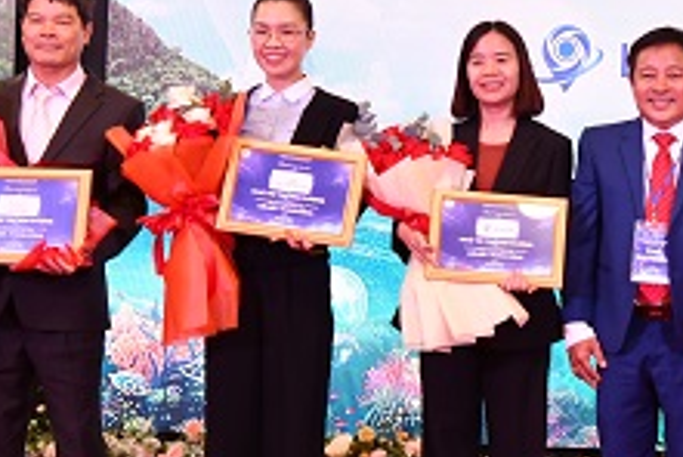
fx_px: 2318
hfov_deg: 16.3
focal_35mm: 122
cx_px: 757
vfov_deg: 11.3
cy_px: 210
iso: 720
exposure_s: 1/50
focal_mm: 30
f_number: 8
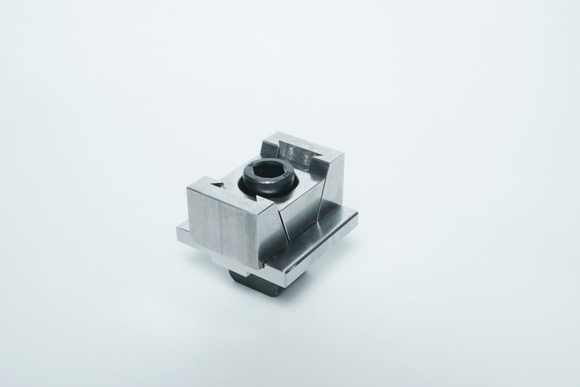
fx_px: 838
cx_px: 290
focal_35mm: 52
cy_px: 194
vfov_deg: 26.0
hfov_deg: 38.2
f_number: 20
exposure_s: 1/2
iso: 800
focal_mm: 35
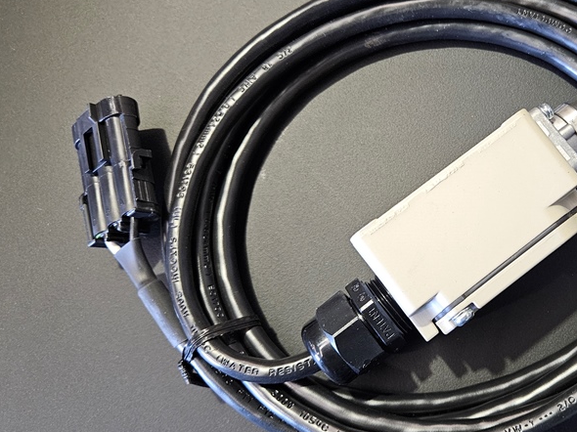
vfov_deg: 36.8
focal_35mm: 39
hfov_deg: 45.7
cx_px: 453
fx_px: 650
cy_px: 212
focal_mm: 5.4
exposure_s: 1/50
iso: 640
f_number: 1.8
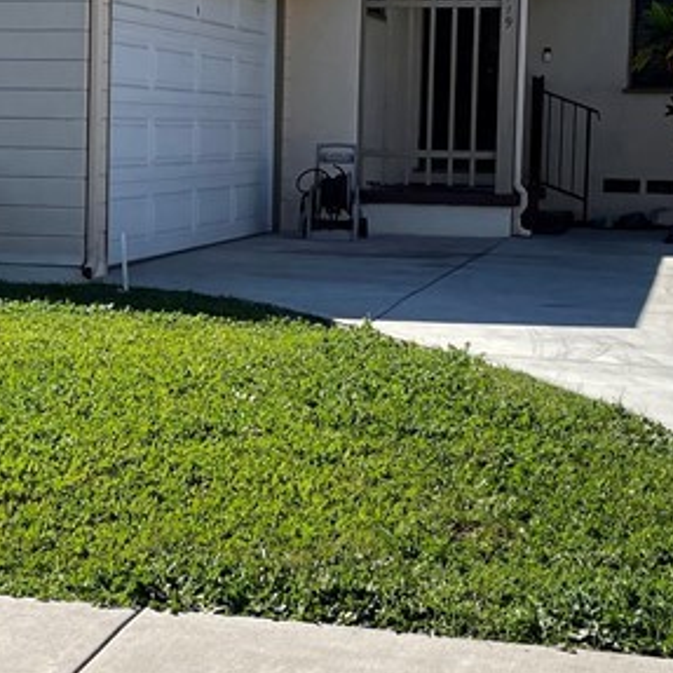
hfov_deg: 21.0
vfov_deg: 21.1
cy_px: 279
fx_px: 1804
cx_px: 178
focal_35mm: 82
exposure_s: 1/3401
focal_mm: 4.2
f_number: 1.6
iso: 32
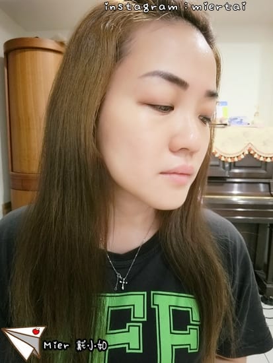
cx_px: 136
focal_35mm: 21
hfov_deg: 63.5
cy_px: 182
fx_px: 221
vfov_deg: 79.0
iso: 640
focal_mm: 4.58
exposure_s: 1/25
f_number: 2.8
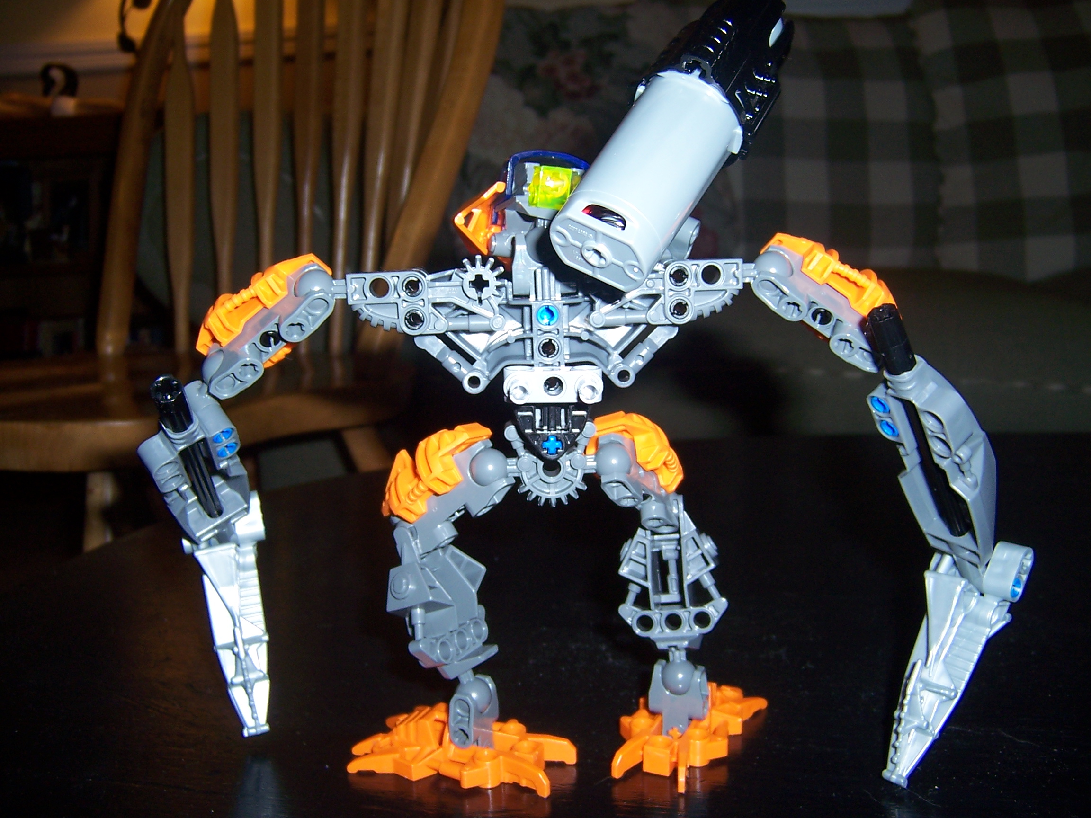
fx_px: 1040
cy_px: 409
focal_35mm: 33
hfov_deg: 55.4
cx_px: 546
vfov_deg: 42.9
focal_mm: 5.5
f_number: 2.8
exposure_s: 1/60
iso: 80
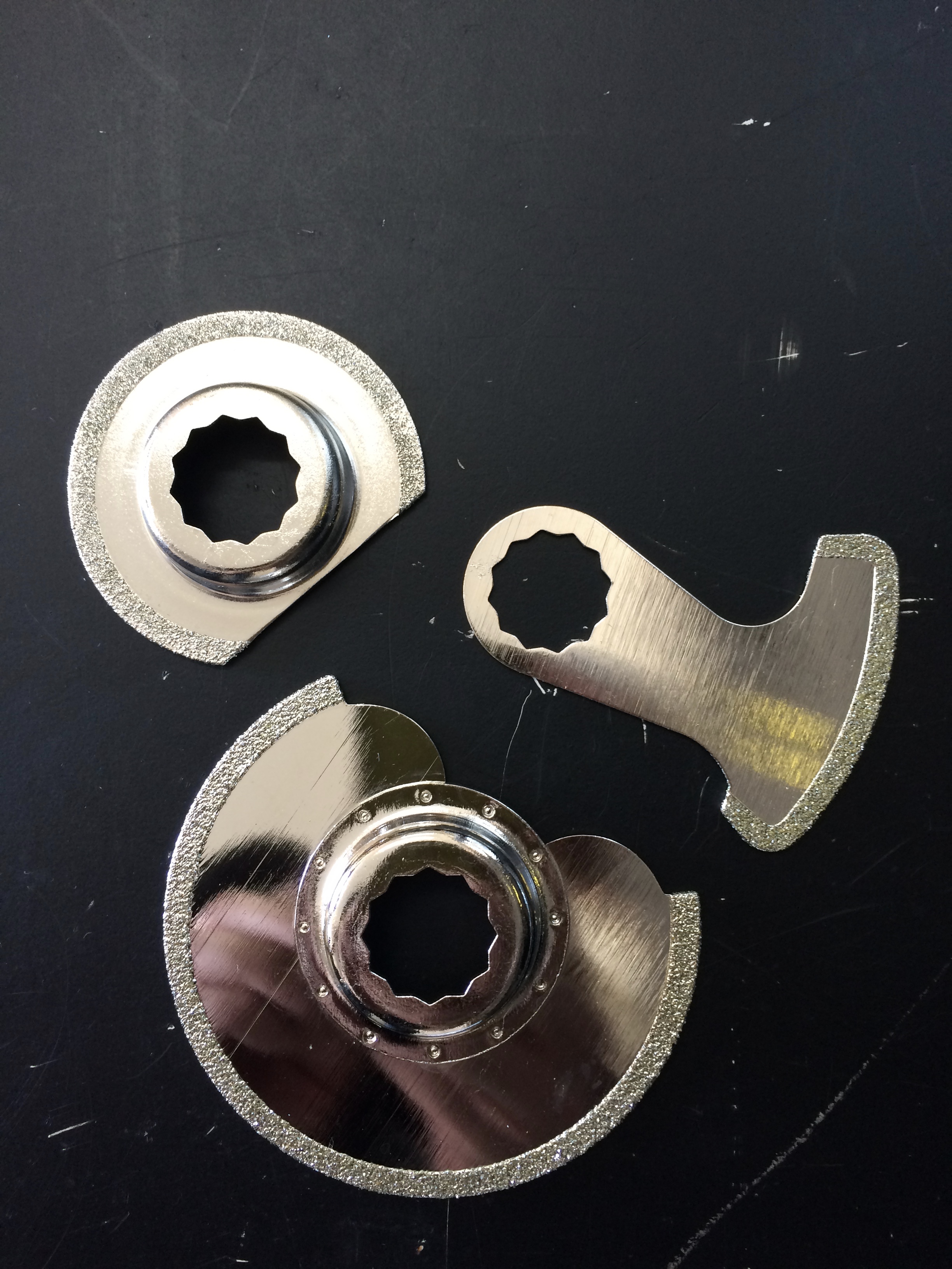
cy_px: 634
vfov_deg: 61.7
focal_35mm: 29
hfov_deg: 48.2
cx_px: 476
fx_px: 1063
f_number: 2.2
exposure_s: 1/33
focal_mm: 4.15
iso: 125
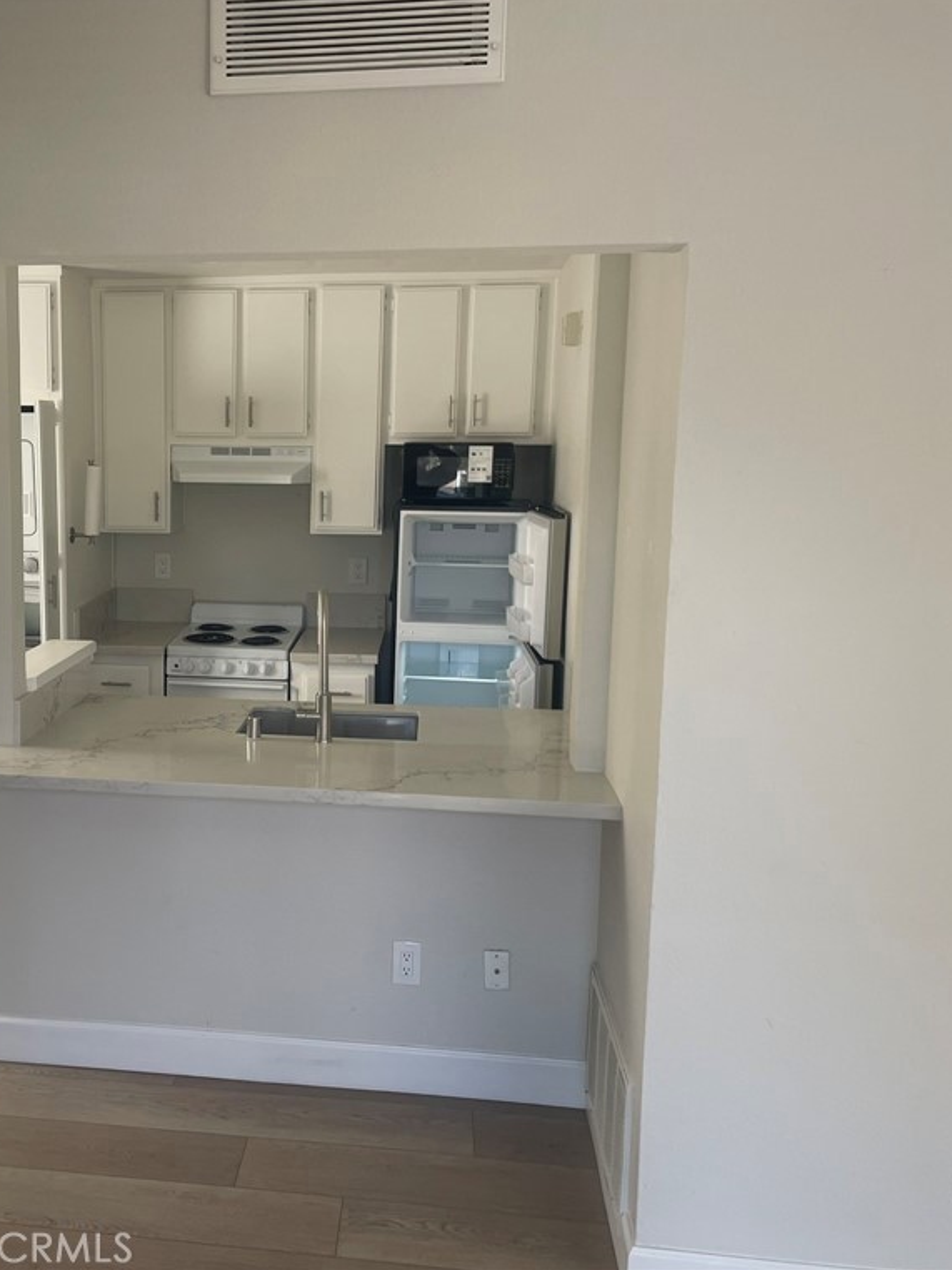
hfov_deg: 39.4
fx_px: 1283
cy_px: 631
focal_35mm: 35
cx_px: 215
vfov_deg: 52.6
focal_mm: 4.2
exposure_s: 1/121
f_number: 1.6
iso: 50
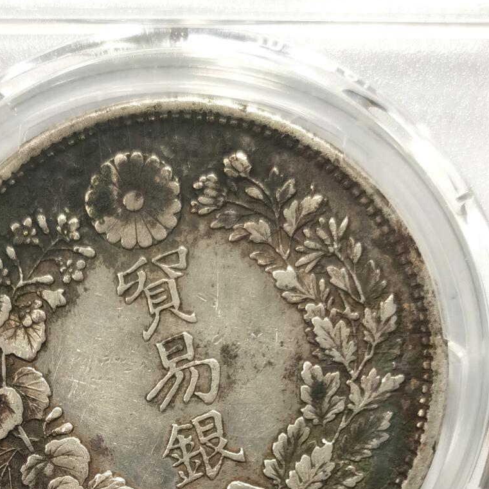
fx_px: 1806
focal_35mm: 113
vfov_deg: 15.1
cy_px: 529
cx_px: 175
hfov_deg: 15.4
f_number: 16
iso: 160
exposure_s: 1/100
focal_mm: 5.56
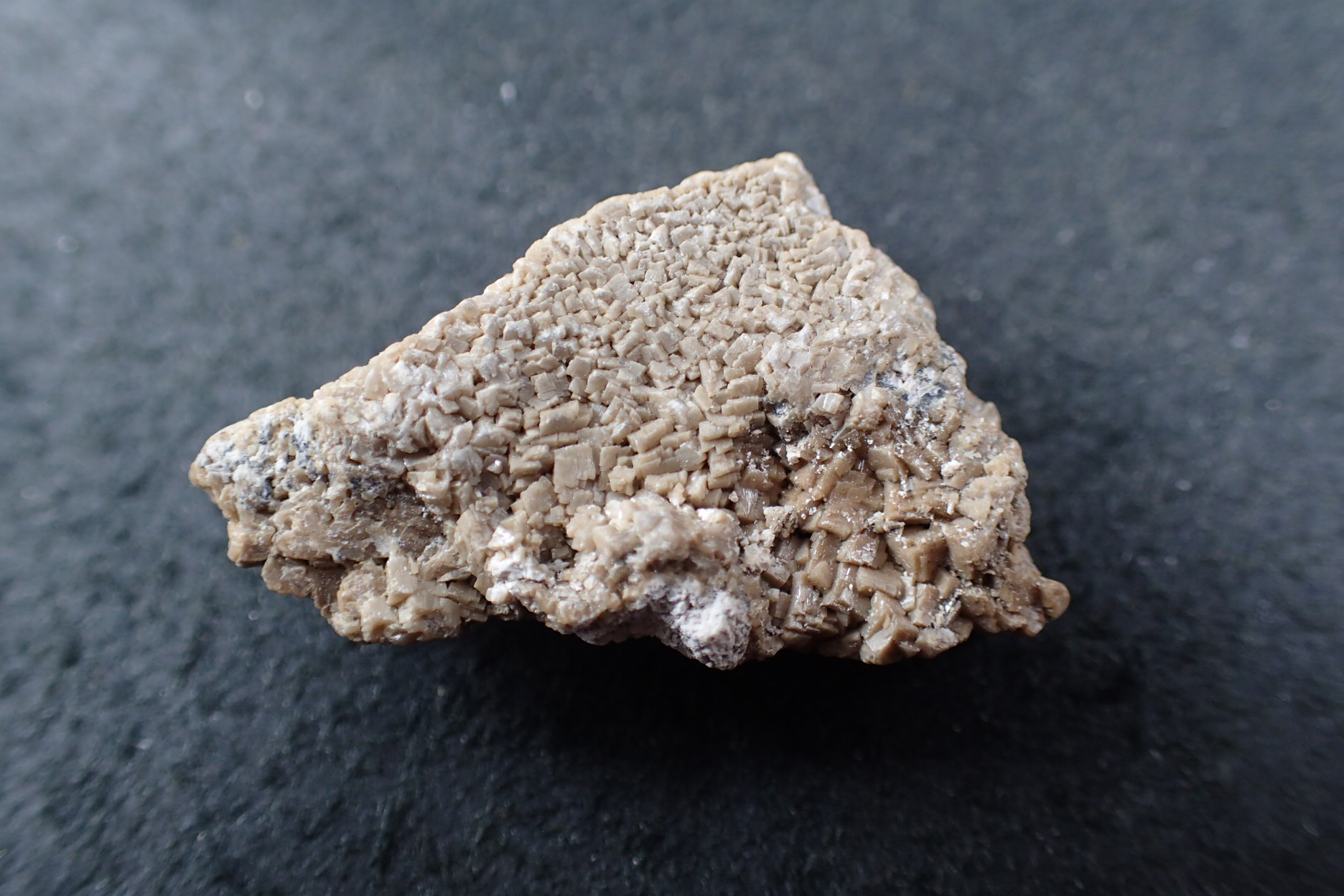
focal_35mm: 32
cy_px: 397
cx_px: 671
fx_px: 1195
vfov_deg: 41.1
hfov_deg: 58.7
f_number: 2.3
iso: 160
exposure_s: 1/125
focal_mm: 5.5
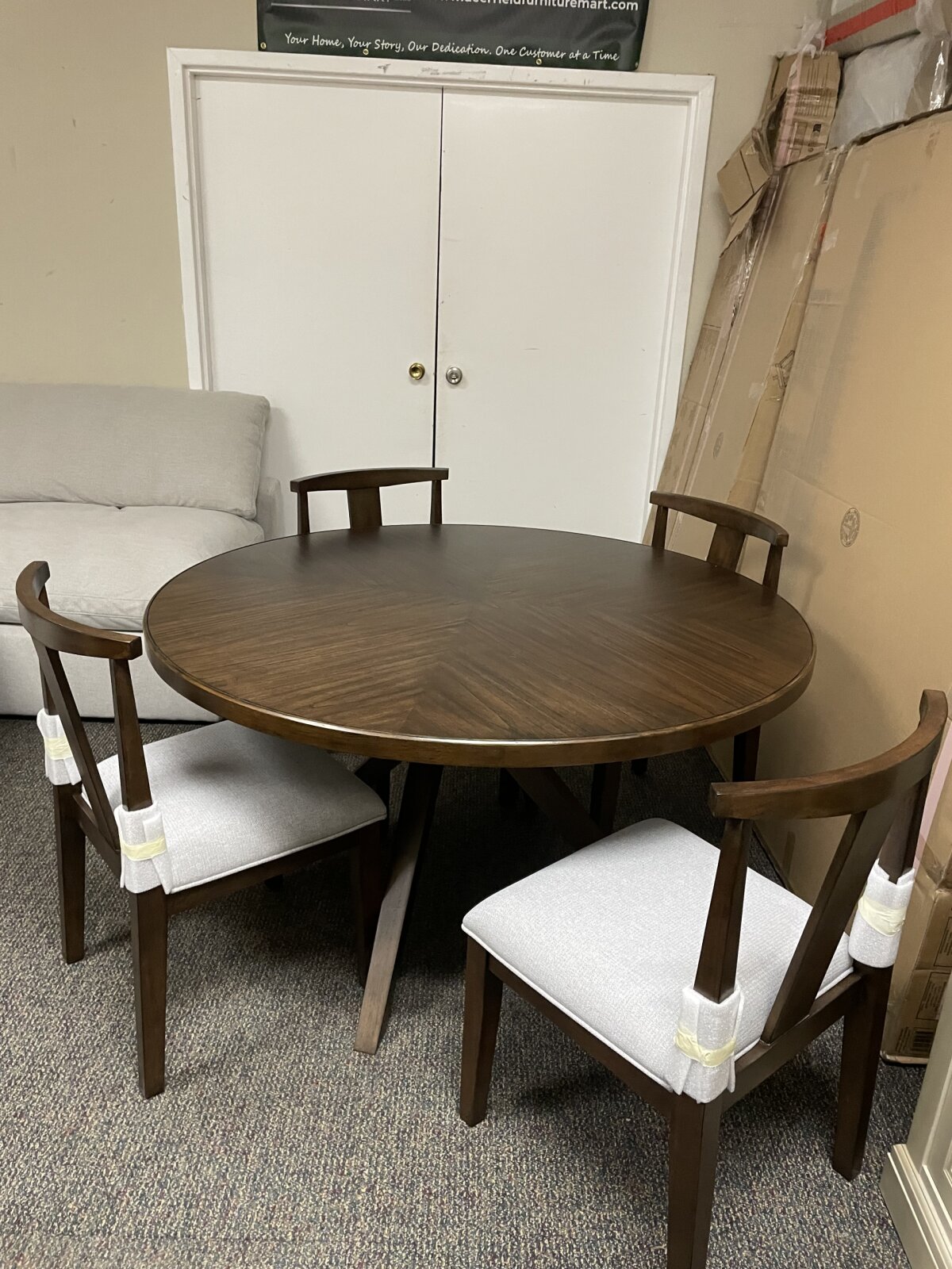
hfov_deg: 53.1
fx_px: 953
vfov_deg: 67.3
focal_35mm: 26
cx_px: 476
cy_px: 634
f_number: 1.6
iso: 400
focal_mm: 4.2
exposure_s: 1/60
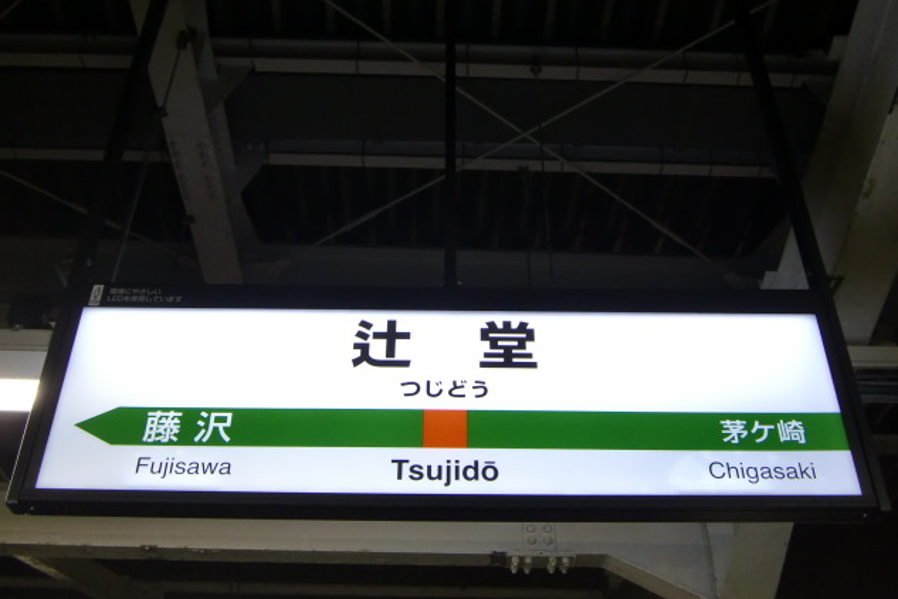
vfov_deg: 32.6
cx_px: 451
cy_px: 294
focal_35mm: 41
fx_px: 1023
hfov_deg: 47.4
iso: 200
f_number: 3
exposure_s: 1/60
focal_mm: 6.9
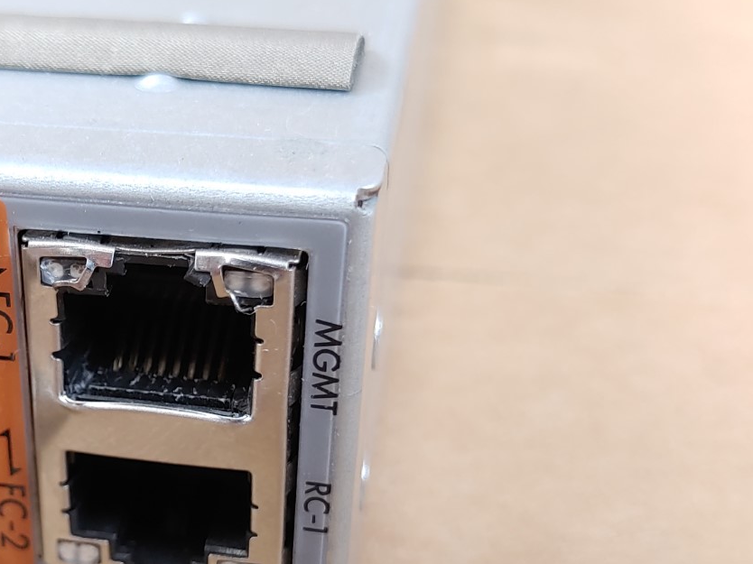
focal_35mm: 57
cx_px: 120
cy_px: 418
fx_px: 1240
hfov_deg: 32.6
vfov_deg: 25.4
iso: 100
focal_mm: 4.36
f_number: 1.8
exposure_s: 1/60
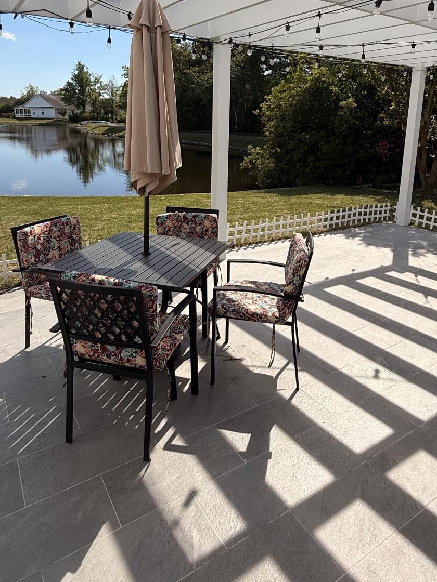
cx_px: 234
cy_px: 206
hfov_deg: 54.8
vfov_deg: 67.9
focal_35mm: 25
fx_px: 421
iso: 50
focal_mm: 2.22
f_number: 2.2
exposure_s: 1/2092
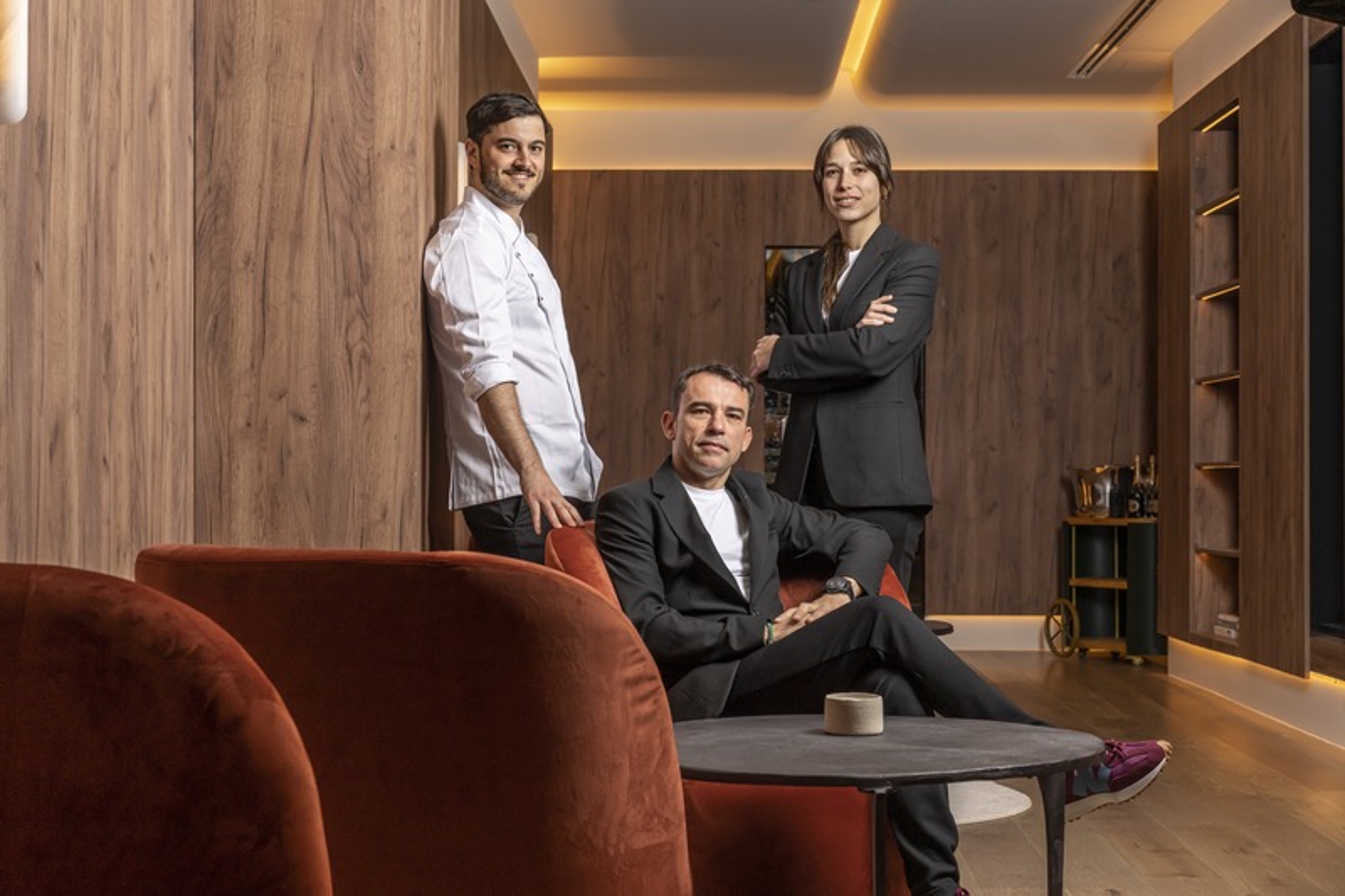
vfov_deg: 24.6
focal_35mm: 55
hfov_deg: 36.3
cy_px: 448
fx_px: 2054
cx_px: 672
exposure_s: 1/60
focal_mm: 55
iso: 400
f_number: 8
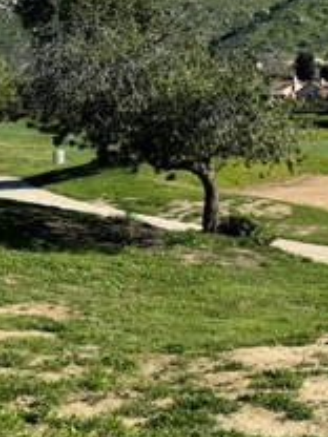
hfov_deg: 17.9
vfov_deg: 26.0
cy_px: 111
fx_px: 935
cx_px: 488
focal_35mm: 74
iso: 80
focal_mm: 6.76
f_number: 1.78
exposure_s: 1/3597
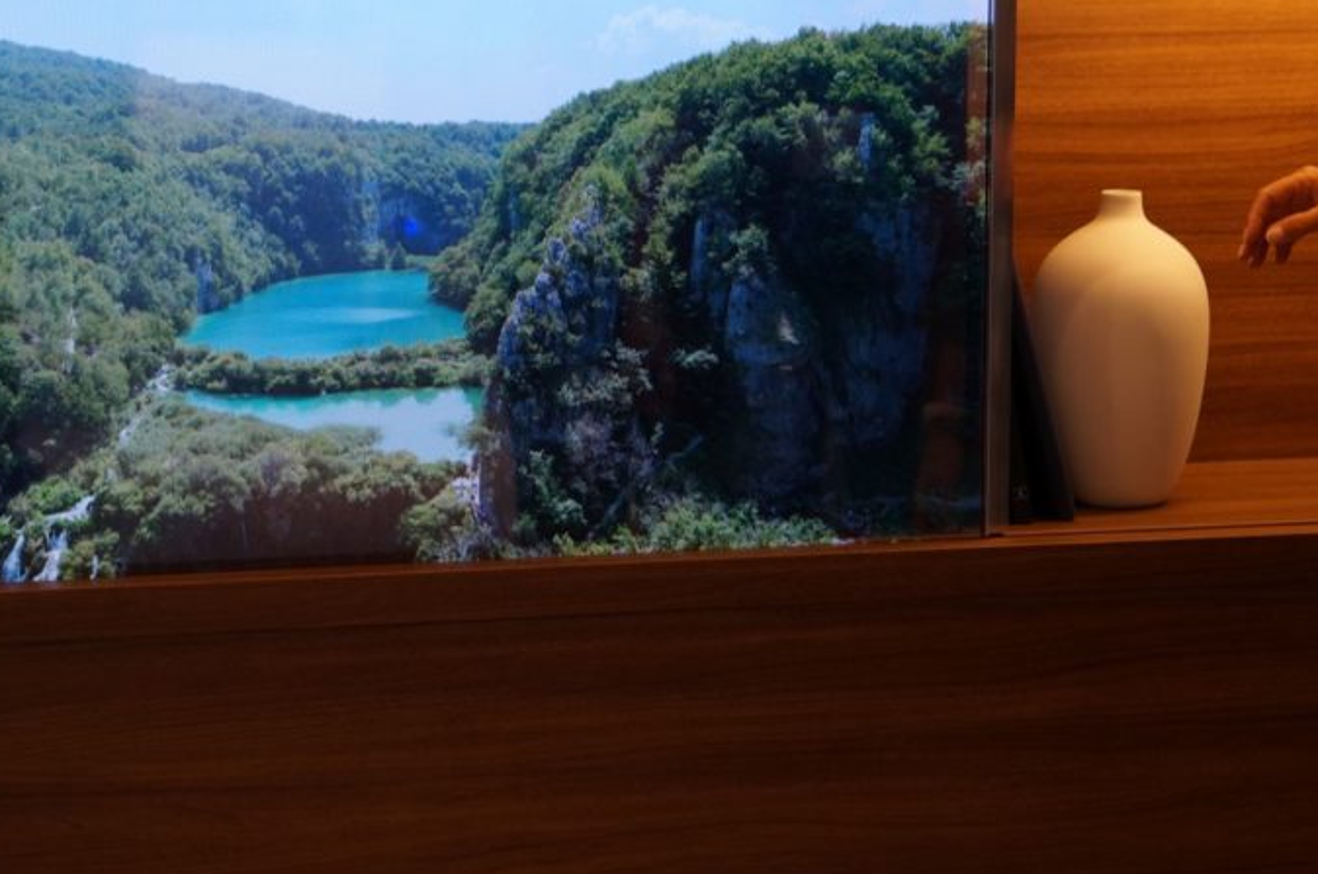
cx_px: 417
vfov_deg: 11.9
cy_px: 221
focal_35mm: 114
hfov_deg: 17.9
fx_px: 4167
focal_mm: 50
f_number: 4
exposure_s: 1/80
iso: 500
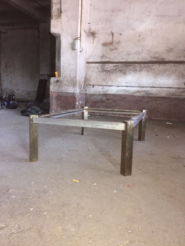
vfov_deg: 61.7
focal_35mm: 29
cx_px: 92
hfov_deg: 48.2
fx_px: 207
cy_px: 123
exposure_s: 1/17
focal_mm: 4.15
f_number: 2.2
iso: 250
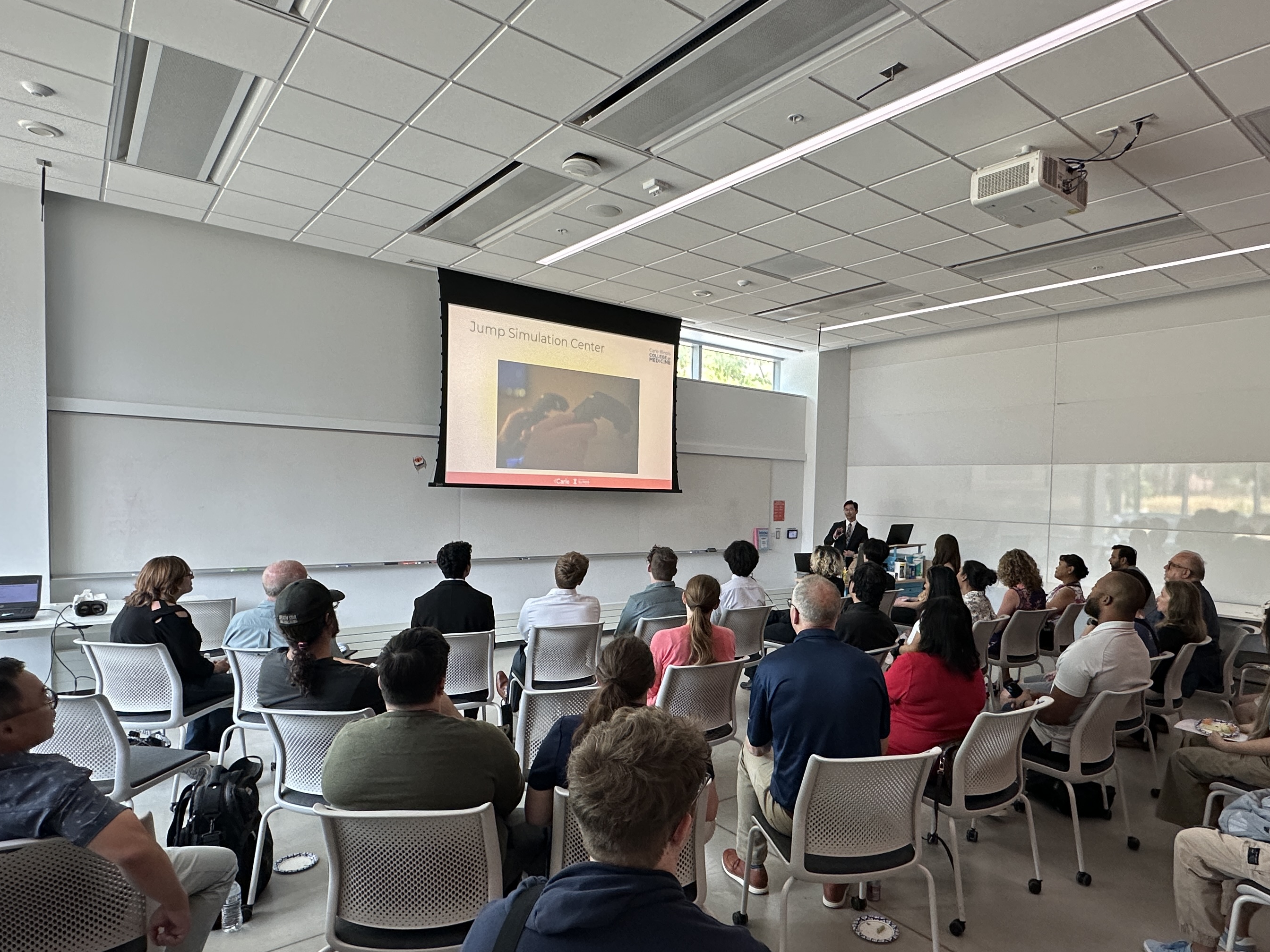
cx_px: 714
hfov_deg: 78.6
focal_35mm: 21
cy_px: 530
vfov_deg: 63.3
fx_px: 770
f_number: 2.2
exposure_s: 1/120
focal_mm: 2.22
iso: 160
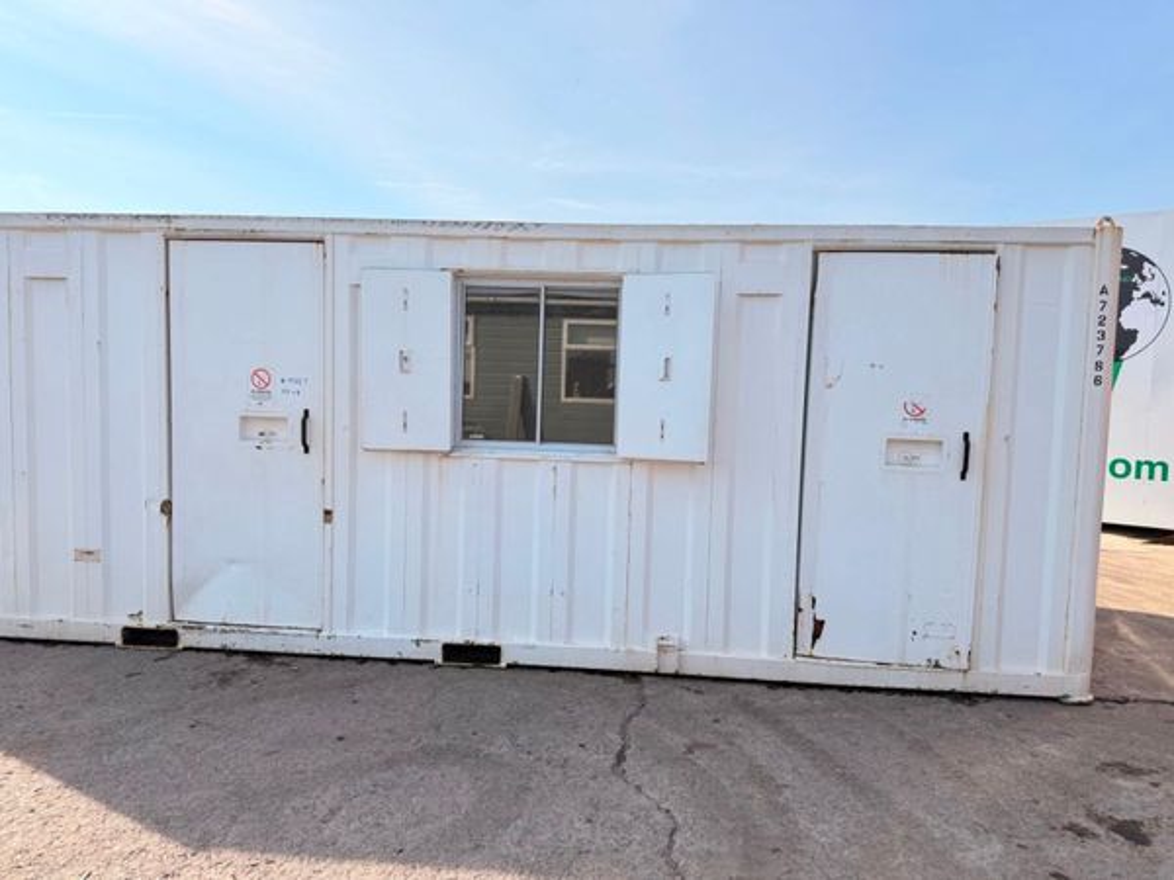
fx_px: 814
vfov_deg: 56.8
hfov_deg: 71.6
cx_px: 587
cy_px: 440
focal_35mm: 24
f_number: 1.78
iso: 100
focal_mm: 6.76
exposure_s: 1/2611
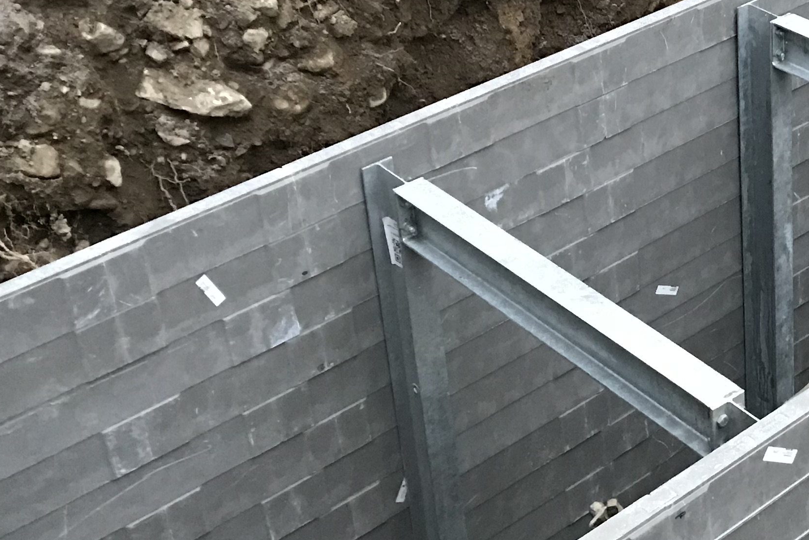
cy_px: 132
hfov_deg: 27.0
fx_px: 1596
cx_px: 787
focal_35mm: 71
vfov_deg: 19.1
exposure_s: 1/5
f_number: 1.8
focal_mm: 3.99
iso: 80
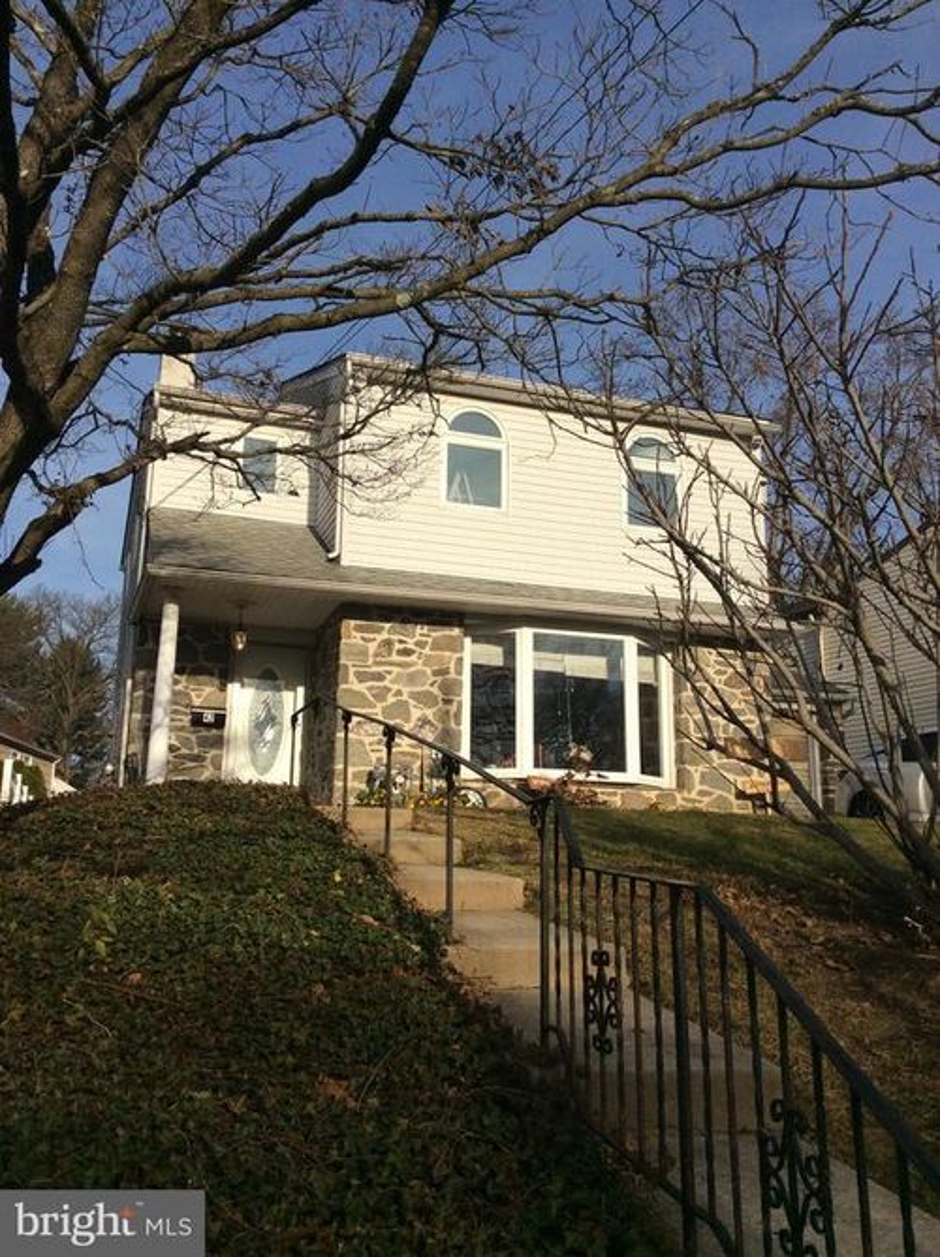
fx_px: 1161
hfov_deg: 44.1
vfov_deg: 56.9
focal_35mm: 32
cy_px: 628
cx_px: 470
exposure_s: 1/1733
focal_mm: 3.3
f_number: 2.4
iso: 32
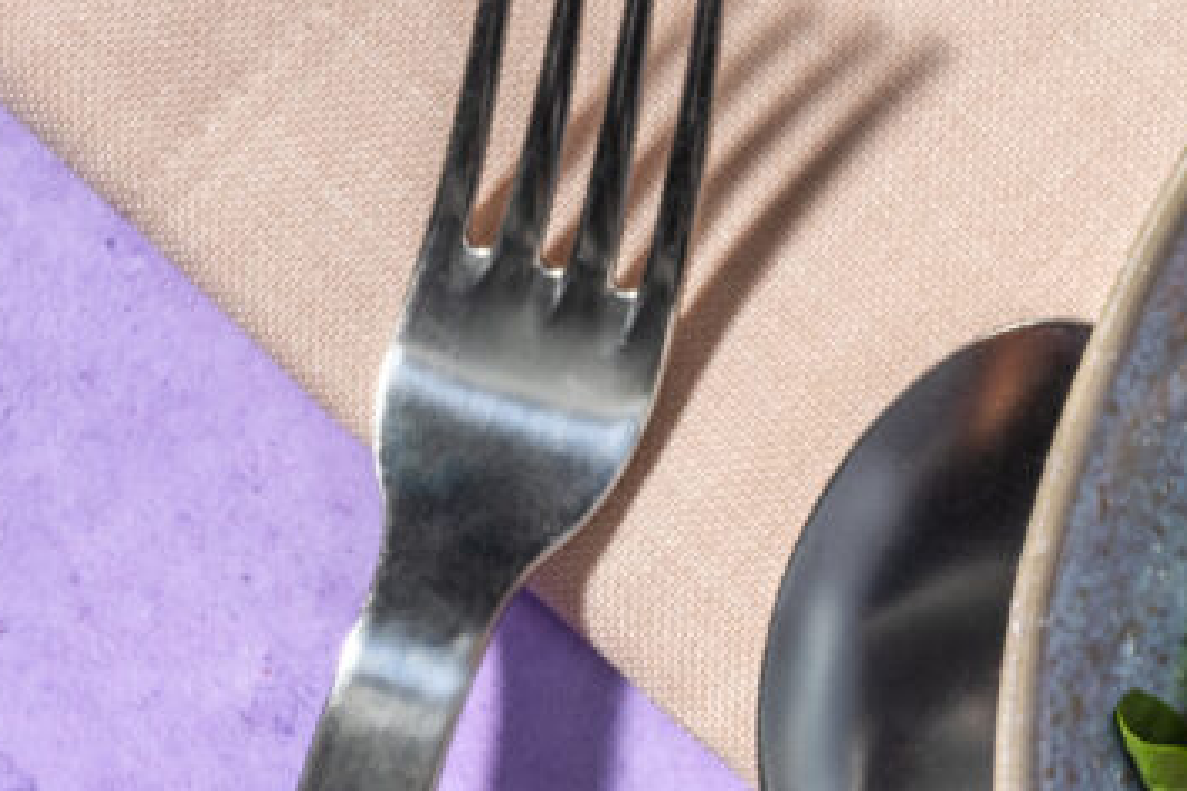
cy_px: 794
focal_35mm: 217
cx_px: 2283
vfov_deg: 6.3
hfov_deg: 9.0
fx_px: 7154
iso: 100
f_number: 11
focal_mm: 50
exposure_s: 1/160
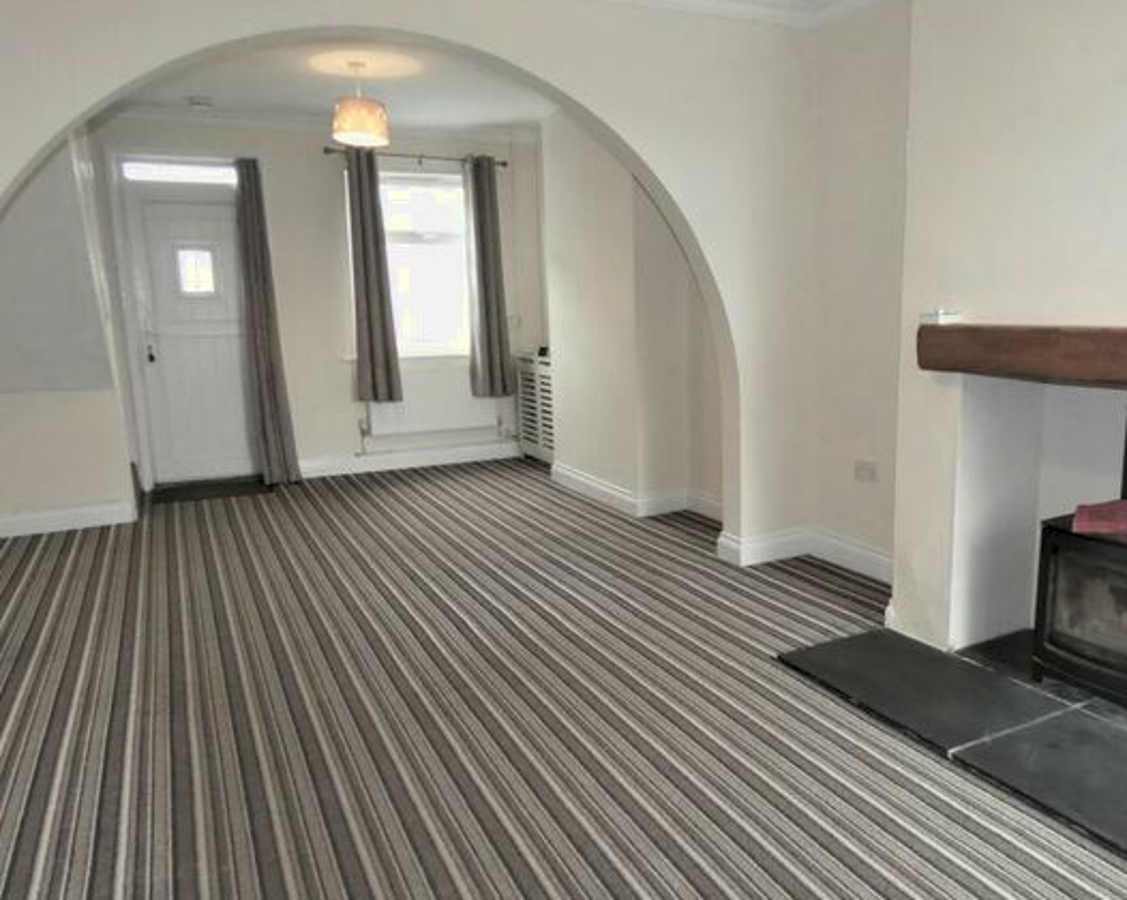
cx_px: 645
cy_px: 479
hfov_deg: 65.7
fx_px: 867
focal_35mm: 26
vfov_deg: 54.8
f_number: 2.8
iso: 320
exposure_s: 1/60
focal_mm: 3.6
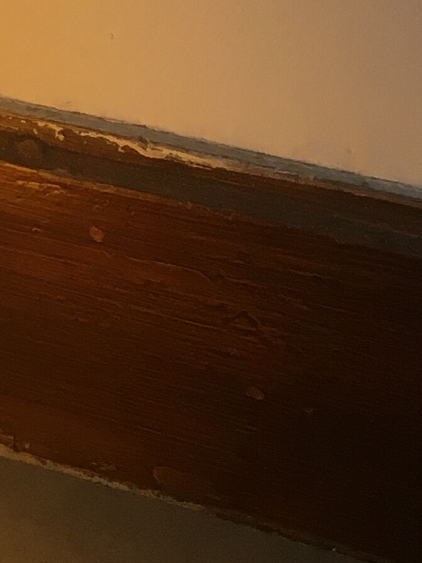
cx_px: -480
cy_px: -171
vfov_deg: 14.4
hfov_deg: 10.2
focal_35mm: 131
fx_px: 2131
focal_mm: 4.15
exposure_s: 1/33
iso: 32
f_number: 2.2
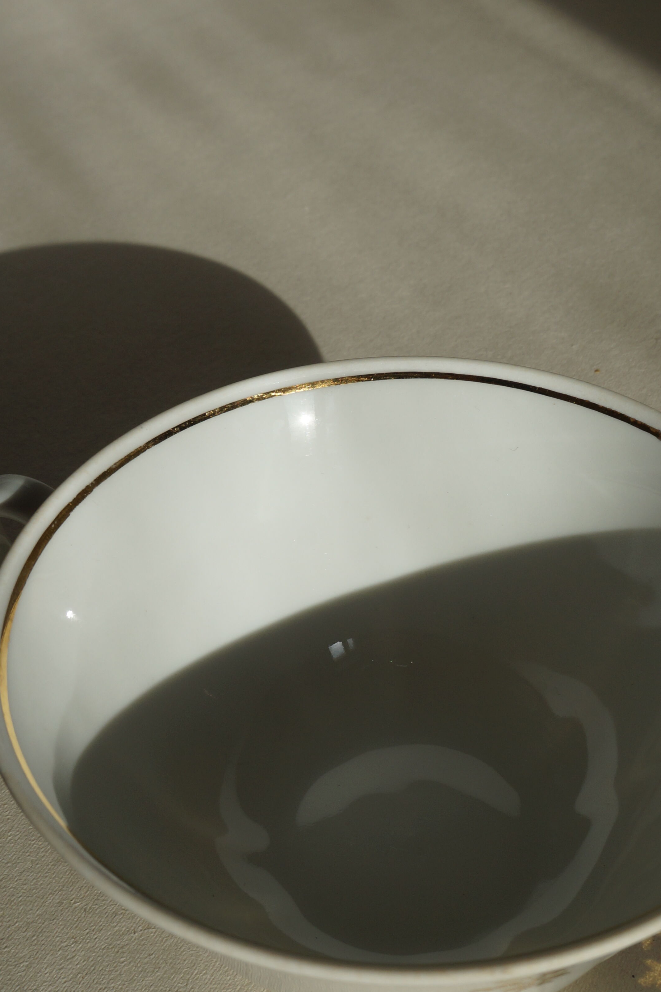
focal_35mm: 55
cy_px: 491
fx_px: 1515
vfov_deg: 36.2
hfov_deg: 24.6
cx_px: 404
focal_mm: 24
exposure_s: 1/200
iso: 200
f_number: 11
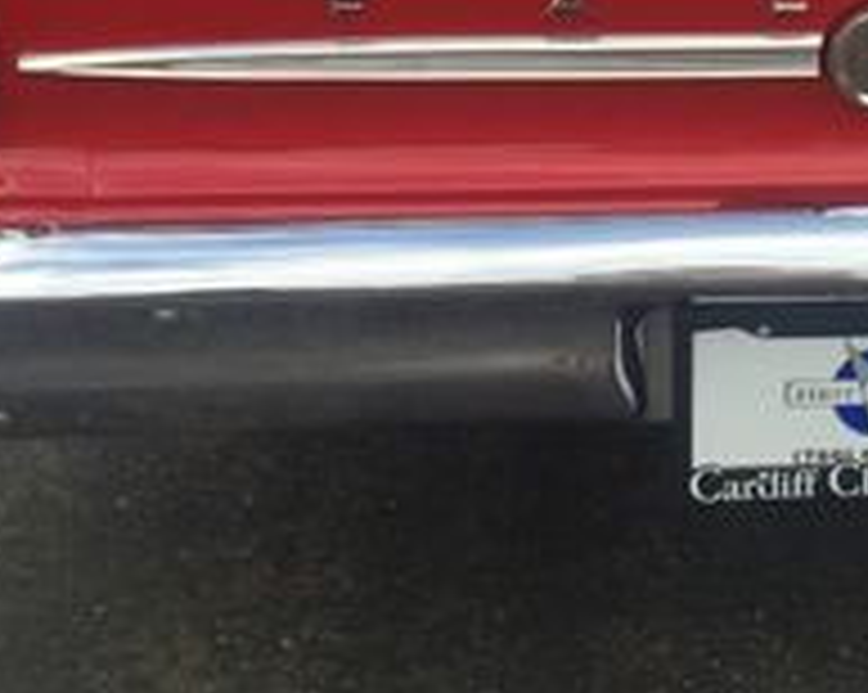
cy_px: -230
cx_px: 899
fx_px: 2412
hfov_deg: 19.7
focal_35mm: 94
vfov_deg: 15.5
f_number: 2.2
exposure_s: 1/373
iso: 32
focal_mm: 4.15
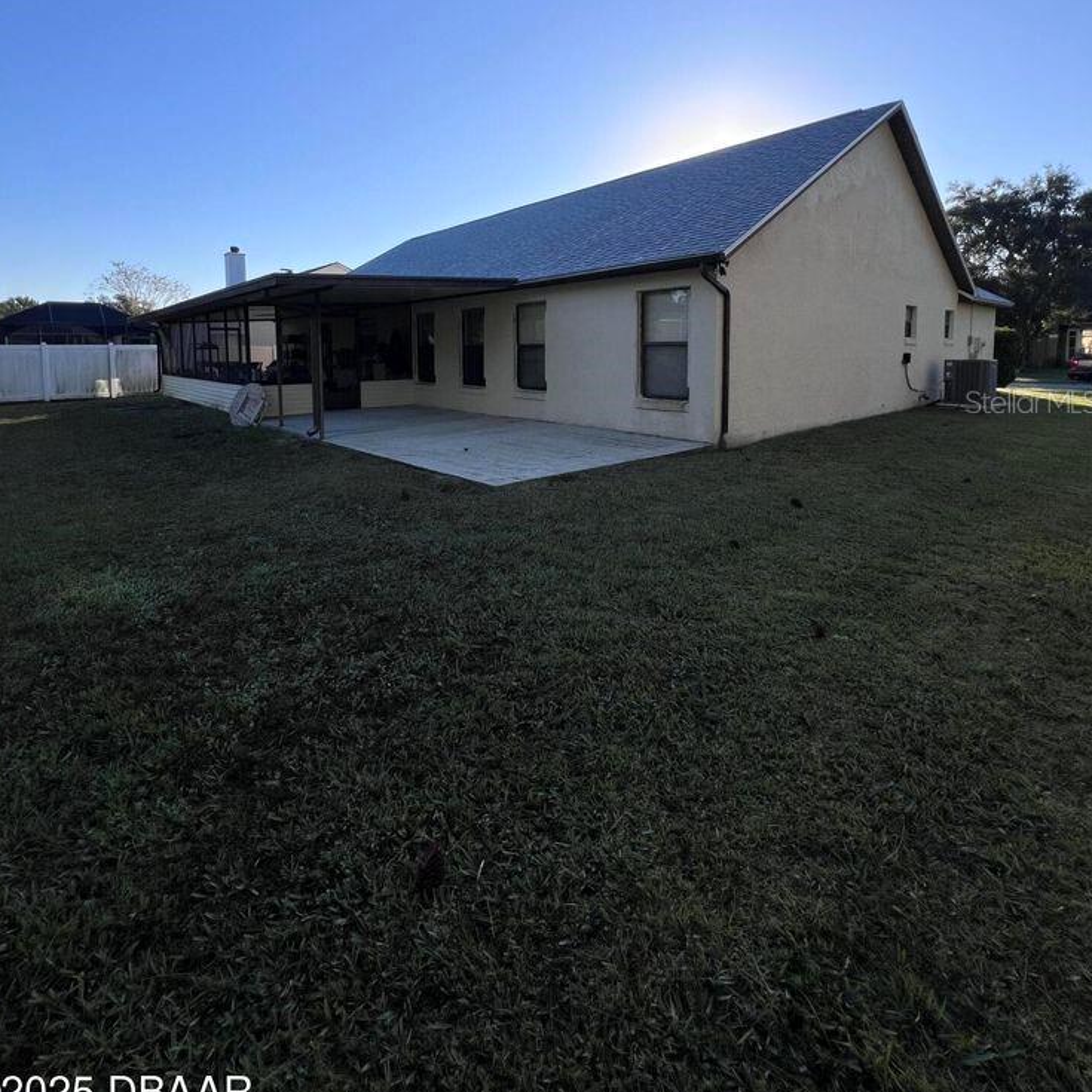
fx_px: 571
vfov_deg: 85.5
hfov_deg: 87.4
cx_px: 535
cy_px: 401
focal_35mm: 16
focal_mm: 1.57
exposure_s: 1/1623
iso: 32
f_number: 1.8
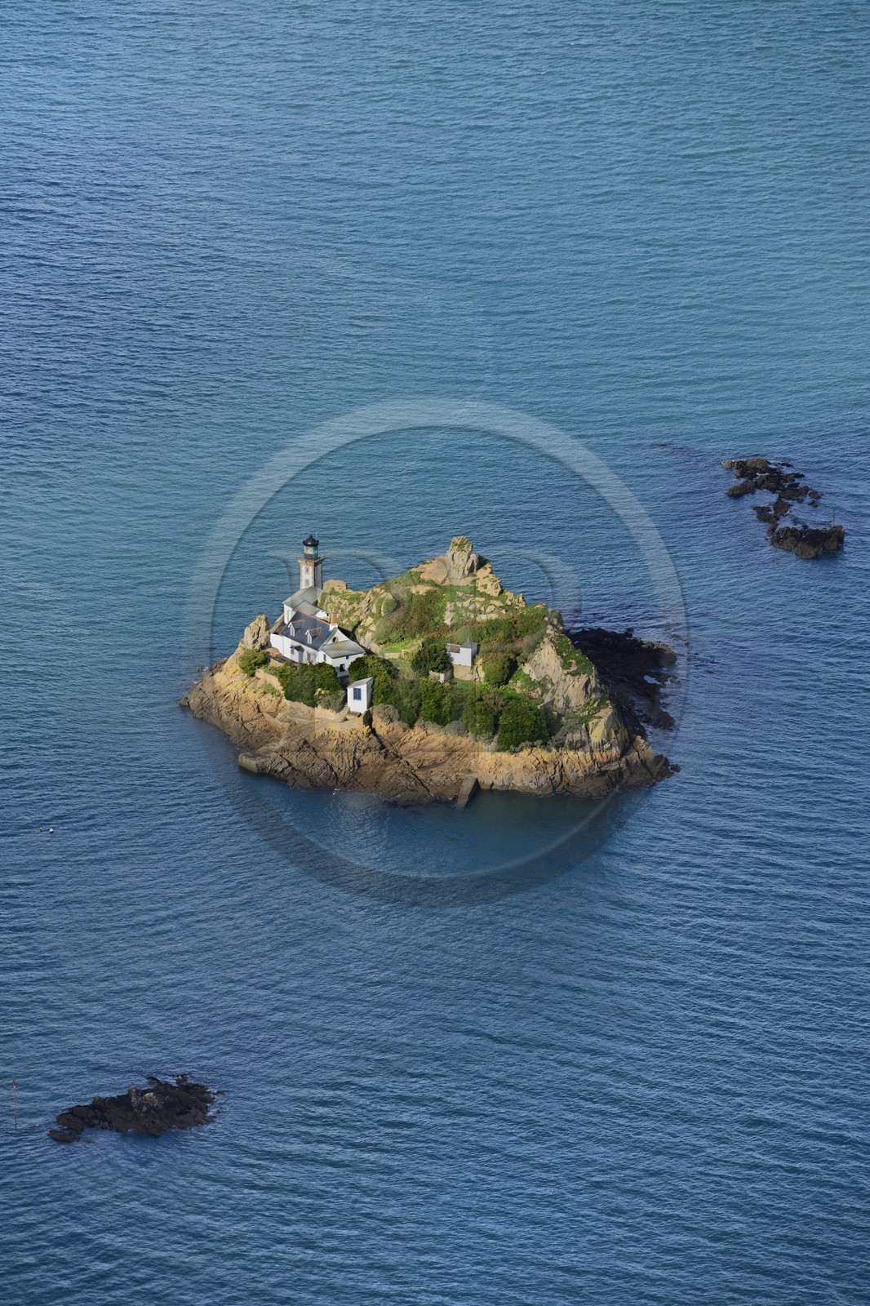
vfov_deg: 10.3
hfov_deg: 6.9
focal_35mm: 200
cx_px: 435
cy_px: 653
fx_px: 7253
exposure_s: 1/1000
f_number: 8
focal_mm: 200
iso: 500
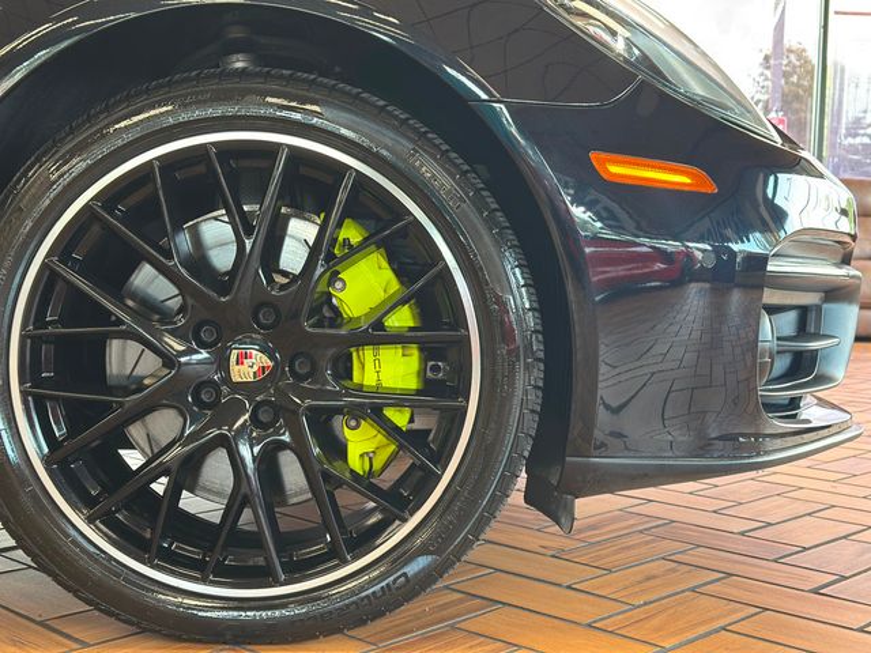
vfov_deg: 30.3
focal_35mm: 48
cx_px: 436
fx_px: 1208
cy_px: 326
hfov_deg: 39.7
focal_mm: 6.86
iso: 125
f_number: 1.78
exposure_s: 1/60
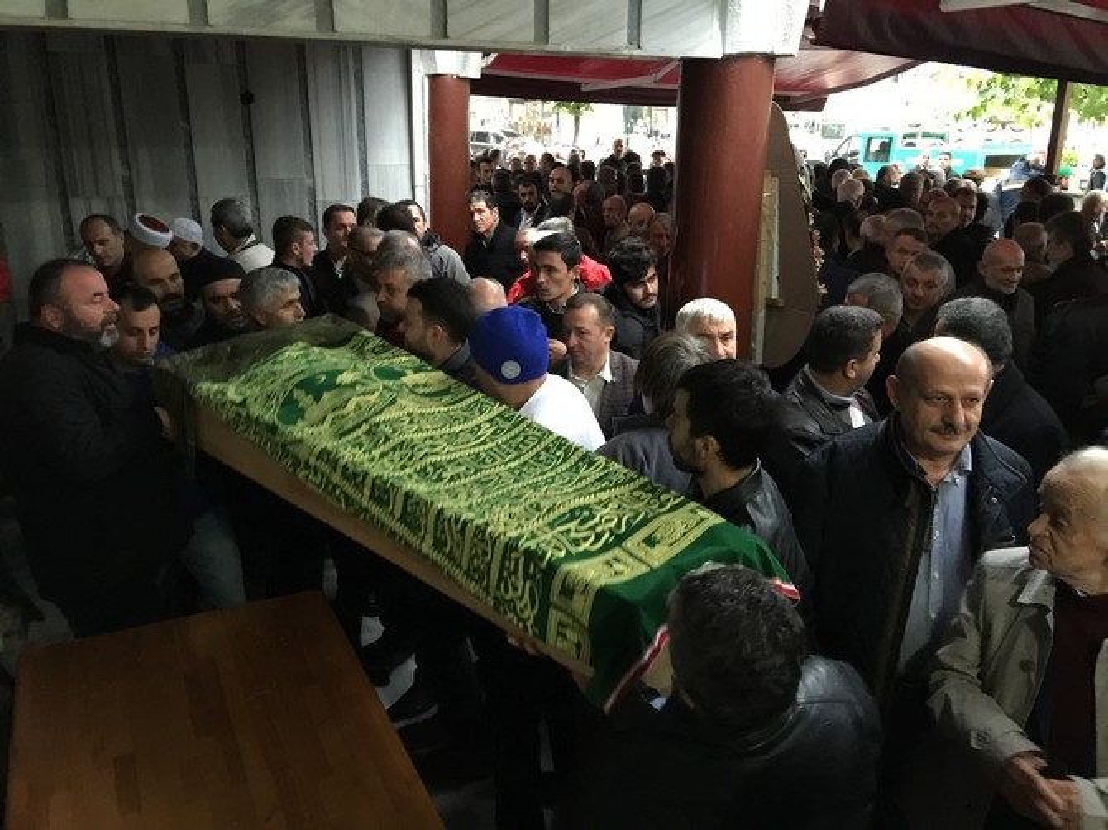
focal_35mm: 29
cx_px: 554
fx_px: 928
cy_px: 415
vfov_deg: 48.2
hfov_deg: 61.7
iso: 200
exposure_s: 1/8
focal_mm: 4.15
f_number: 2.2
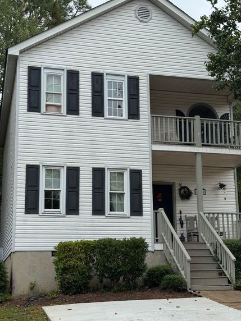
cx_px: 126
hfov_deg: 26.1
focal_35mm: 56
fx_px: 520
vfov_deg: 34.3
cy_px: 169
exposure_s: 1/1076
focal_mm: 6.76
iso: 64
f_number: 1.78
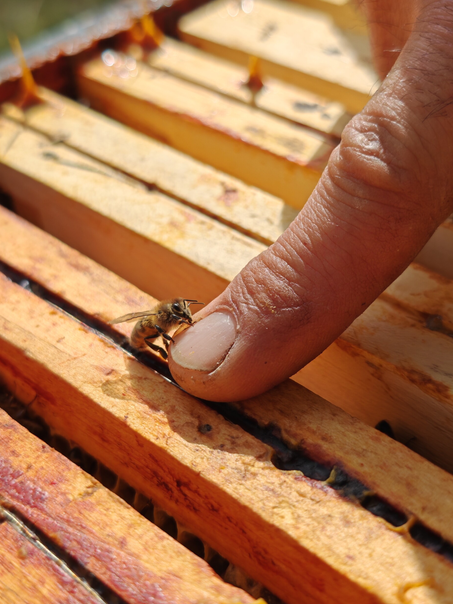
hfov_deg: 26.6
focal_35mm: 55
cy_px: 302
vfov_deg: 34.9
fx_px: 960
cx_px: 229
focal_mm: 7.62
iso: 50
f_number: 1.6
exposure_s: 1/4100
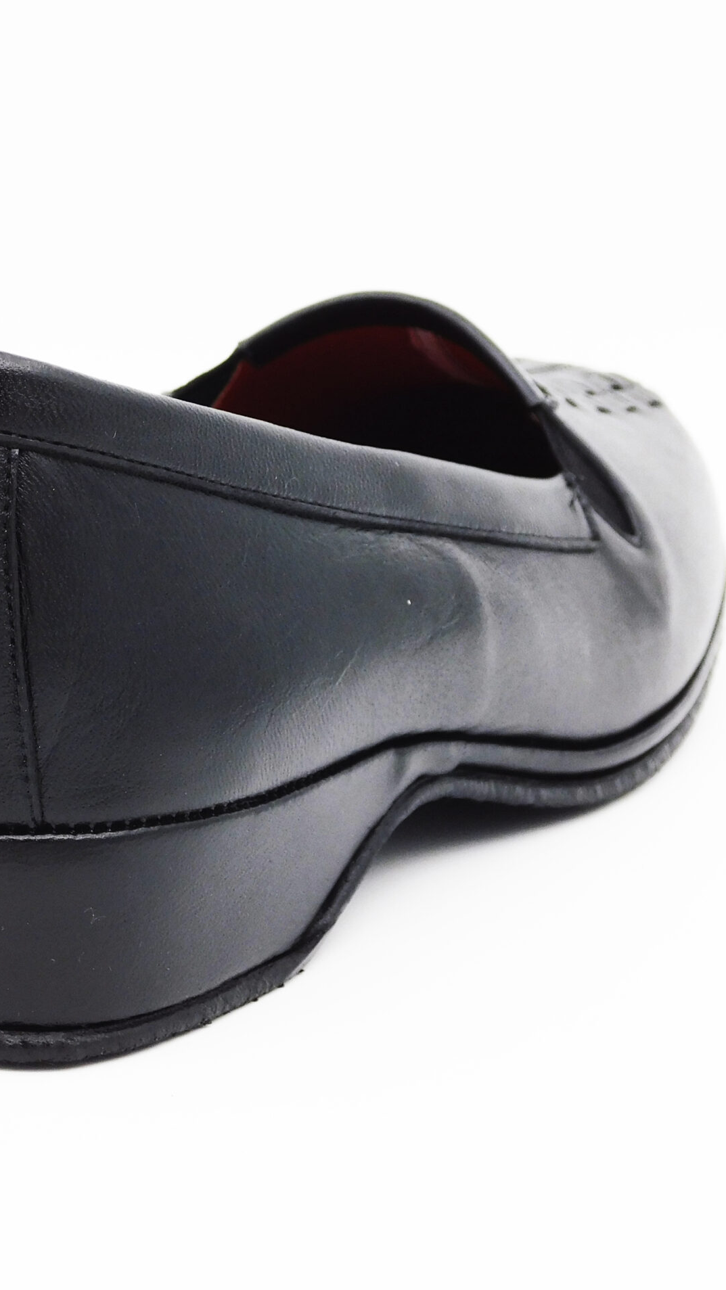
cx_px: 247
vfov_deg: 18.3
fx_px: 4003
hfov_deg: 10.4
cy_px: 647
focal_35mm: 117
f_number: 4.4
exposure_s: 1/200
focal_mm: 14.2
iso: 125
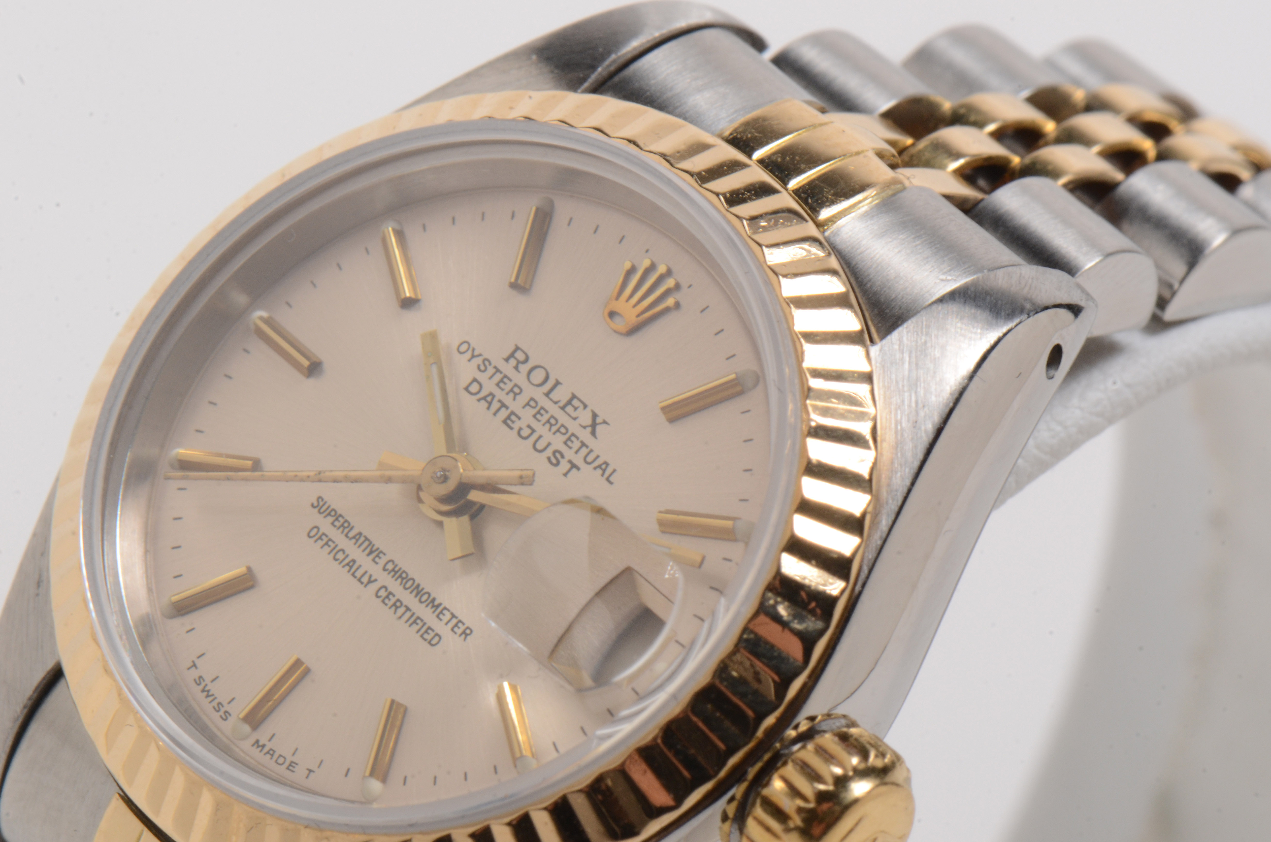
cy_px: 421
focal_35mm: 128
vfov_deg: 10.7
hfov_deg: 16.1
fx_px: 4492
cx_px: 636
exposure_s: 1/125
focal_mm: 85
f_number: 29
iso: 400
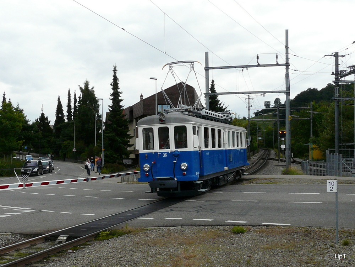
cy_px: 134
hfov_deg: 63.4
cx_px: 178
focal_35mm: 28
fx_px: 287
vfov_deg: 49.7
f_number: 5.6
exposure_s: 1/400
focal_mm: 4.6
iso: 100
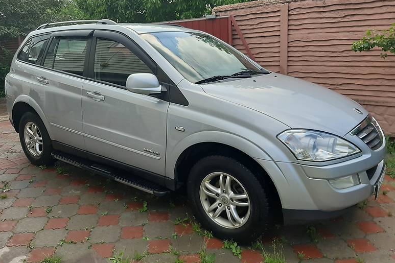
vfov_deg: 46.3
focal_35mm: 28
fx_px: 307
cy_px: 117
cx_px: 192
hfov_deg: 65.5
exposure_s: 1/307
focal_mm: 3.9
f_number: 1.7
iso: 40
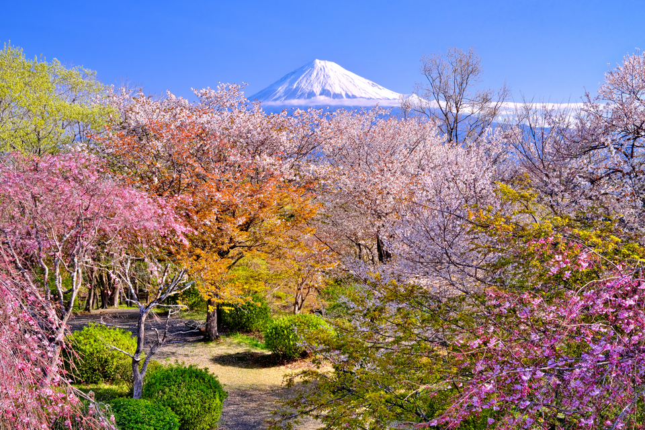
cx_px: 322
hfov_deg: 47.4
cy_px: 215
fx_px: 735
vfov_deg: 32.6
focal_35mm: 41
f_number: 16
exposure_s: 1/27
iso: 400
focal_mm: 27.4
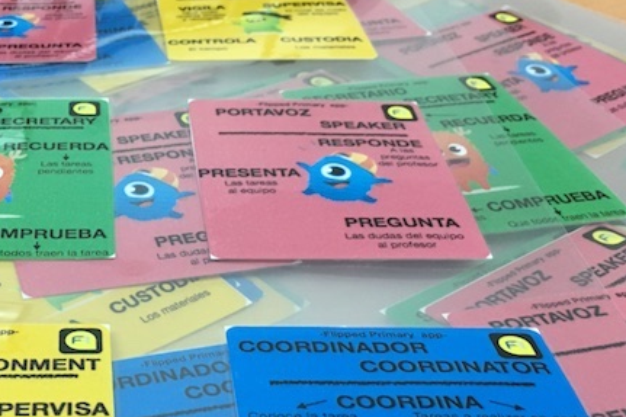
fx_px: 973
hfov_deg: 34.3
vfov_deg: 24.1
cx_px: 105
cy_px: 273
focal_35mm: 56
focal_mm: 4.15
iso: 160
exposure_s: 1/33
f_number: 2.2
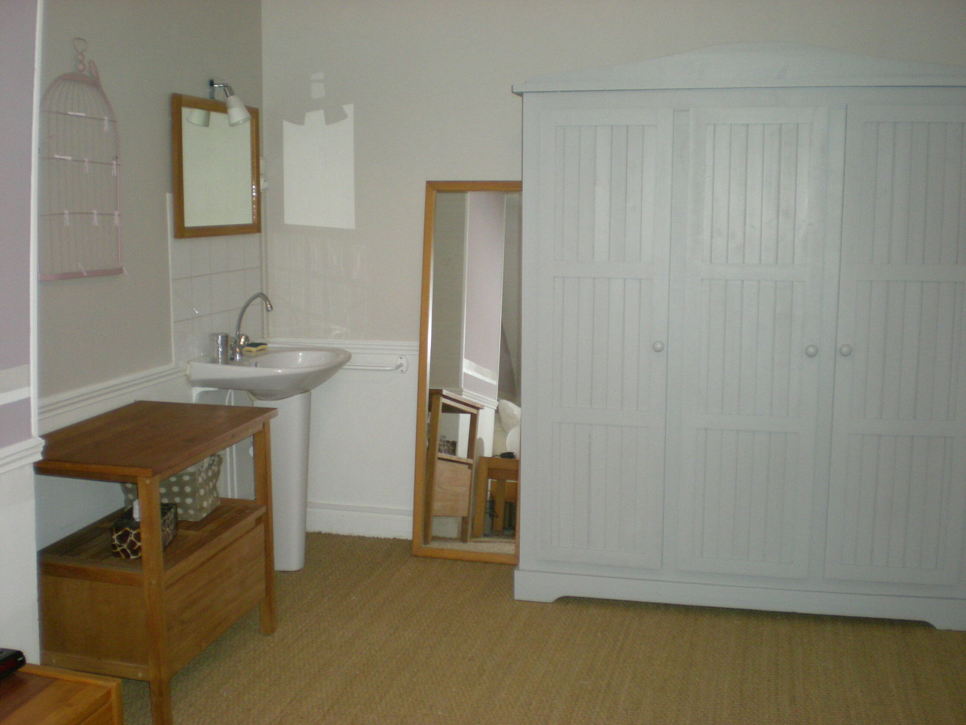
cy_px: 362
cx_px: 483
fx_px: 1060
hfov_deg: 49.0
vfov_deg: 37.7
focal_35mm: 38
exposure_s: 1/60
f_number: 3.1
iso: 194
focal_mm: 6.3
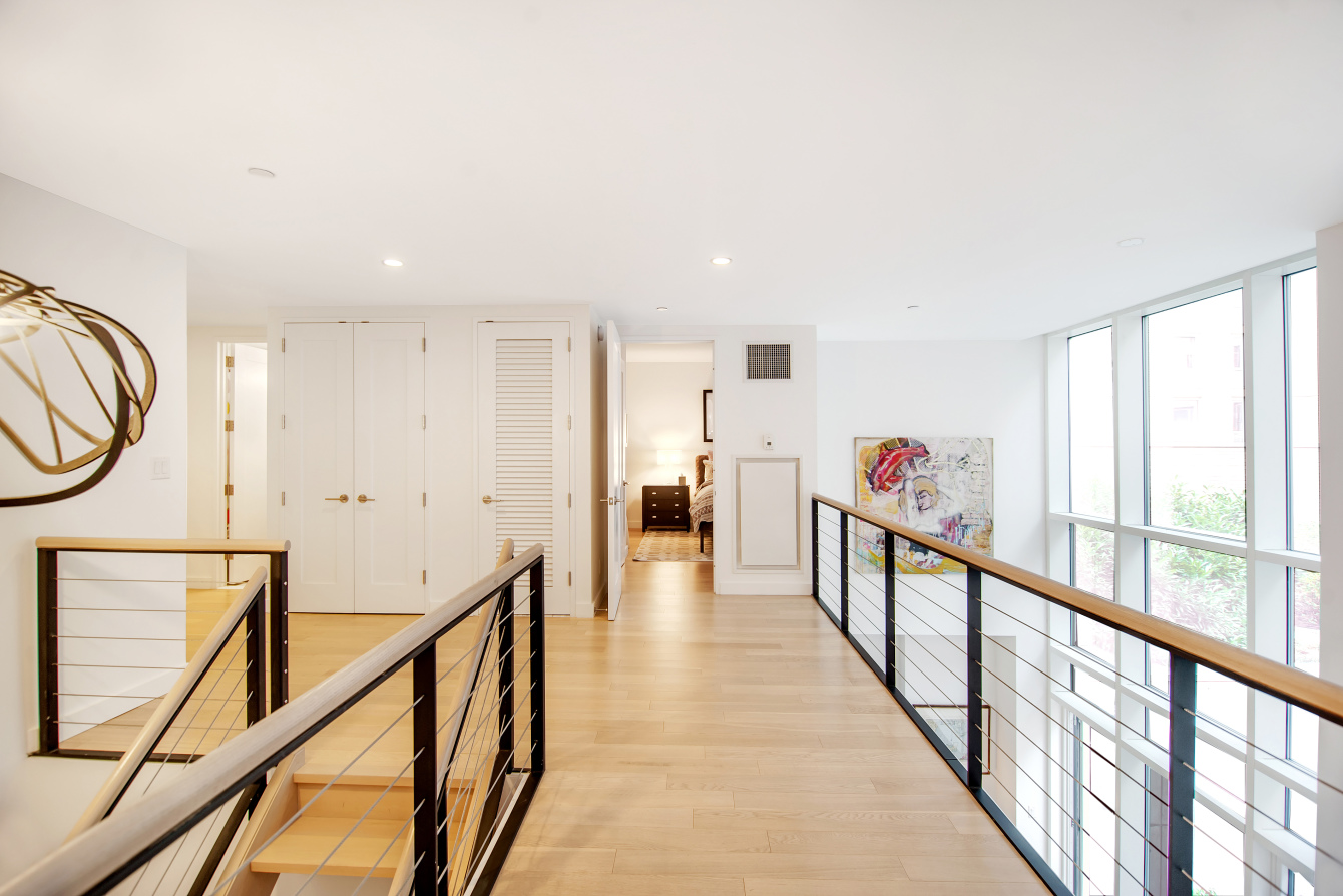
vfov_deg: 70.5
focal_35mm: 17
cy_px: 448
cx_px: 672
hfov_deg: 93.3
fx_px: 634
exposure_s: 1/10
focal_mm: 17
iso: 200
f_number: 5.6
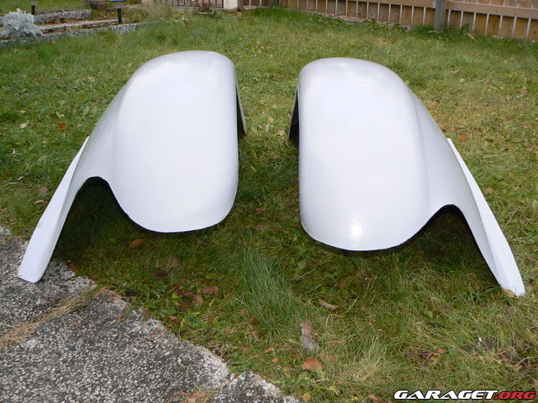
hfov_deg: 51.4
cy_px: 202
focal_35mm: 36
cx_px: 269
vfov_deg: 39.7
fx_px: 560
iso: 80
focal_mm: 6
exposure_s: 1/50
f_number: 2.8
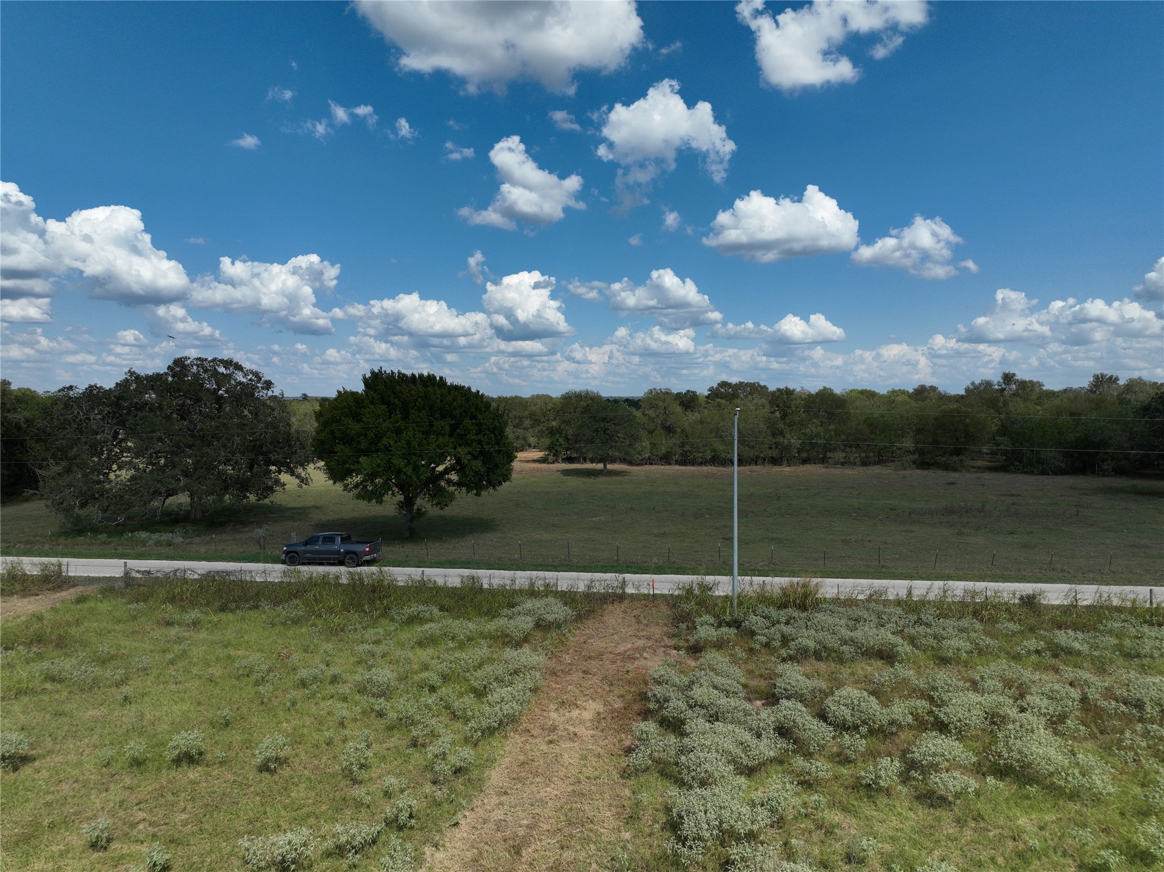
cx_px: 582
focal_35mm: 24
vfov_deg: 56.8
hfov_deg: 71.6
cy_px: 436
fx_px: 807
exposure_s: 1/3200
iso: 100
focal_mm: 12.29
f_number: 2.8
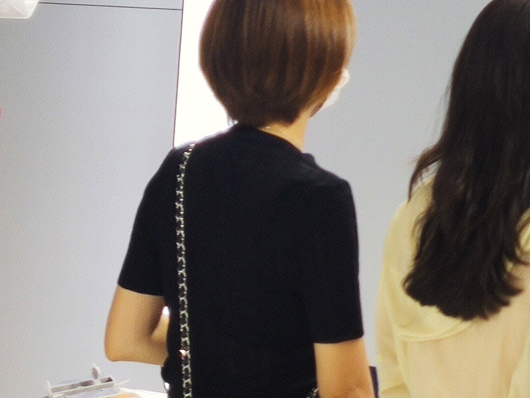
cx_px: 922
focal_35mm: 125
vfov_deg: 11.0
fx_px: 1914
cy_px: -349
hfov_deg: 14.1
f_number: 1.75
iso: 126
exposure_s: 1/100
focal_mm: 4.75
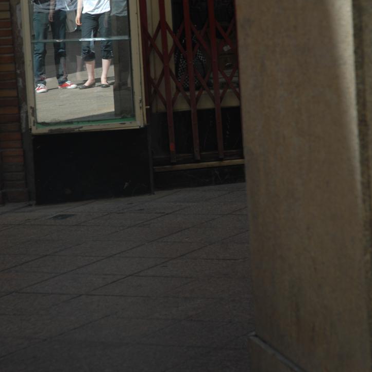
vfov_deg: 13.0
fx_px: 1629
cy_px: 103
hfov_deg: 13.0
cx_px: 186
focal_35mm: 134
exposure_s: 1/160
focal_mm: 70
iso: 100
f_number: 6.3
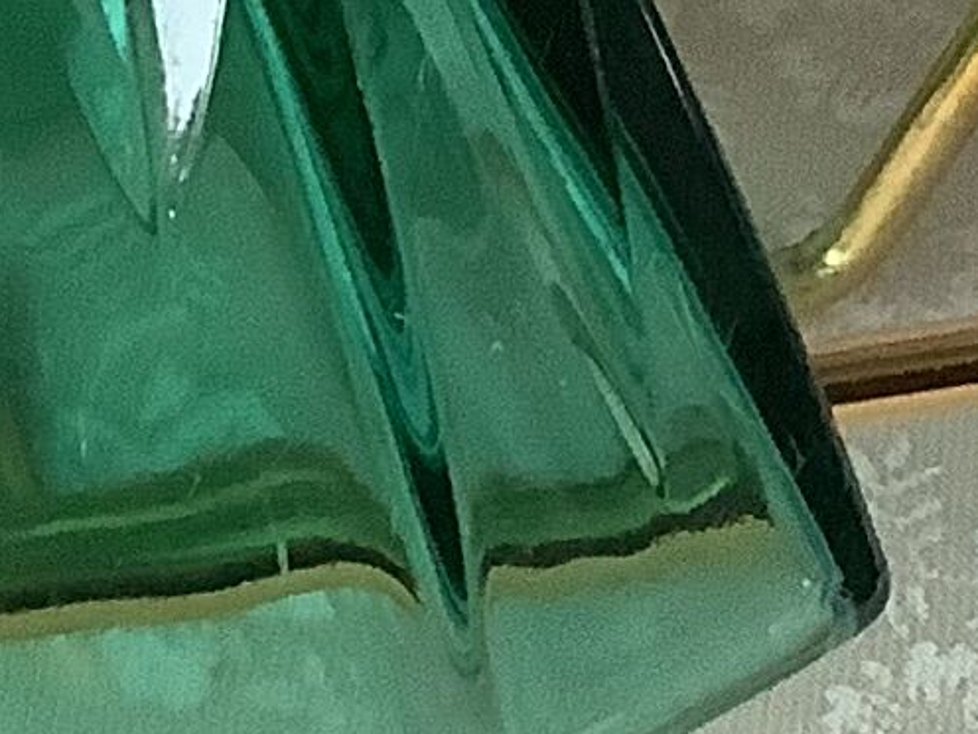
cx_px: -353
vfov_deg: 7.2
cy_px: -51
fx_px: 5764
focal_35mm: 204
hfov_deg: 9.5
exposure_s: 1/60
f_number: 2.4
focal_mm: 3.3
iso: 250
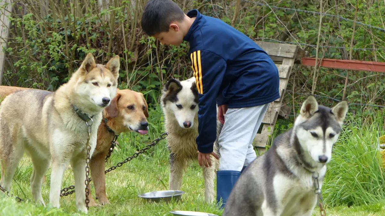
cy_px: 119
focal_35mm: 406
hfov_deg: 5.3
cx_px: 192
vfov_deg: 3.0
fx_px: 4145
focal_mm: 67
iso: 100
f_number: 4
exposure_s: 1/200
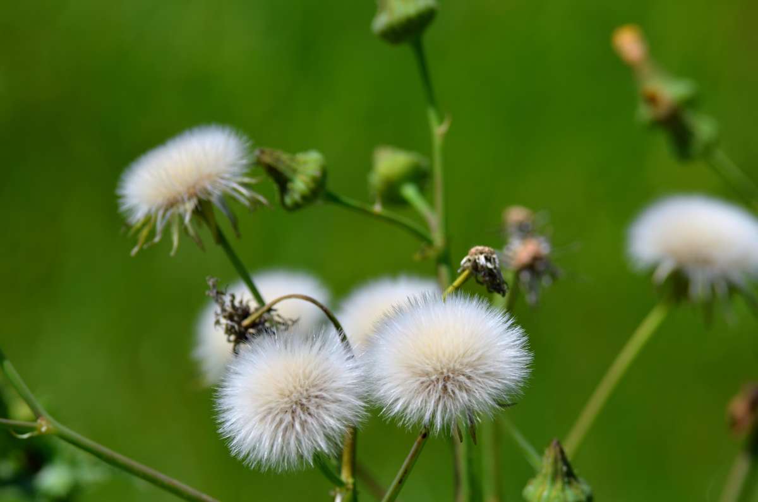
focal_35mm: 300
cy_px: 251
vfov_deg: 4.6
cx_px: 379
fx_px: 6304
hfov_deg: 6.9
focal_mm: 200
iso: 100
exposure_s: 1/320
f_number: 10
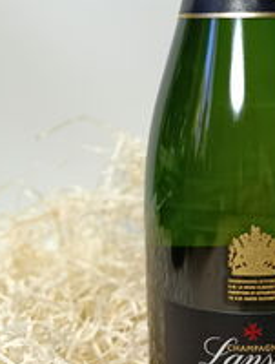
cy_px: 101
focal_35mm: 61
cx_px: 257
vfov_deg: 31.2
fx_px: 643
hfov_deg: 23.4
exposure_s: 1/100
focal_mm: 6.11
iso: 148
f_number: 1.65
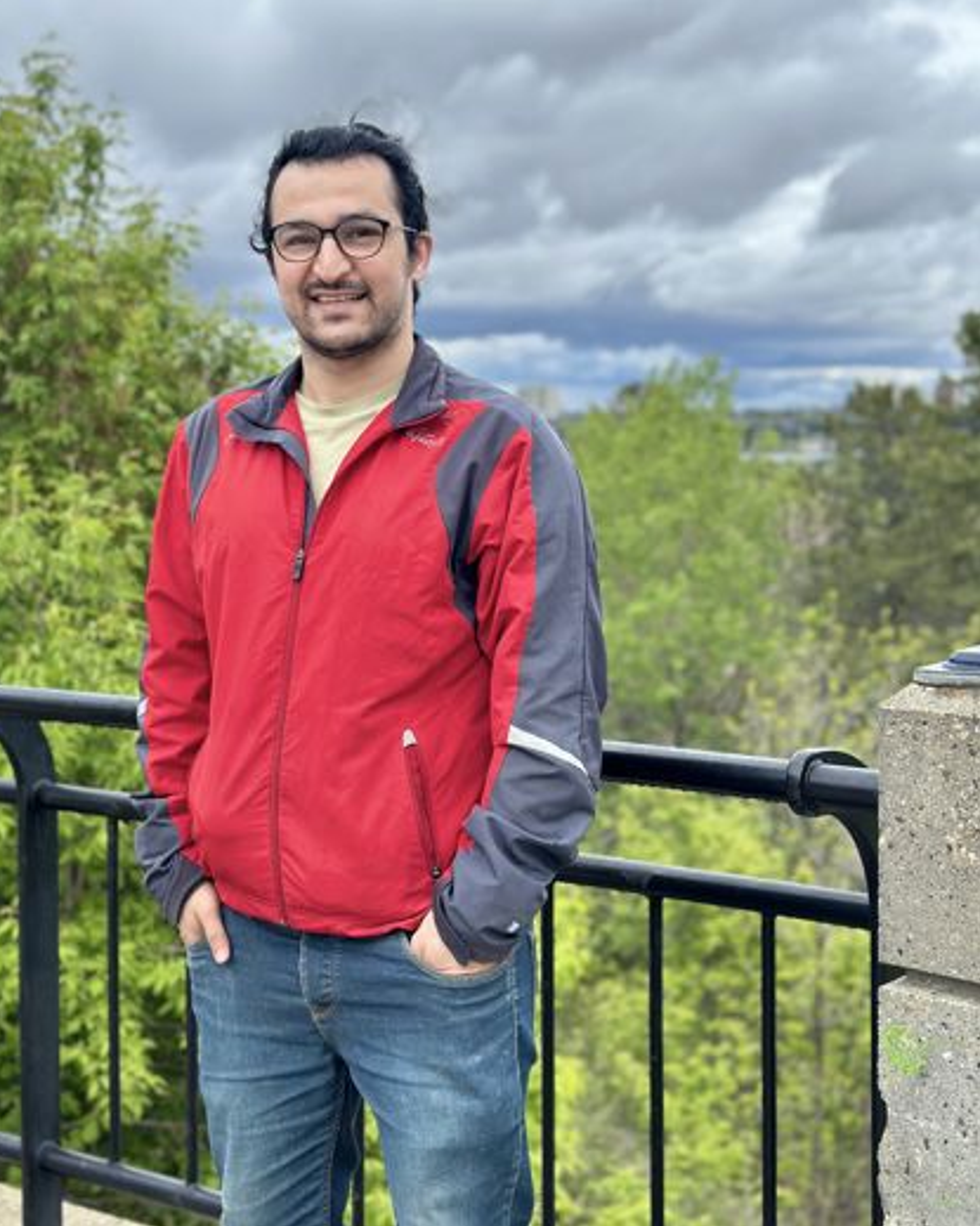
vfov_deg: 35.3
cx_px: 465
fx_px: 1922
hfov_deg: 28.6
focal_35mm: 53
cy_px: 540
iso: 80
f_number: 1.78
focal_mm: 6.86
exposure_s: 1/1323
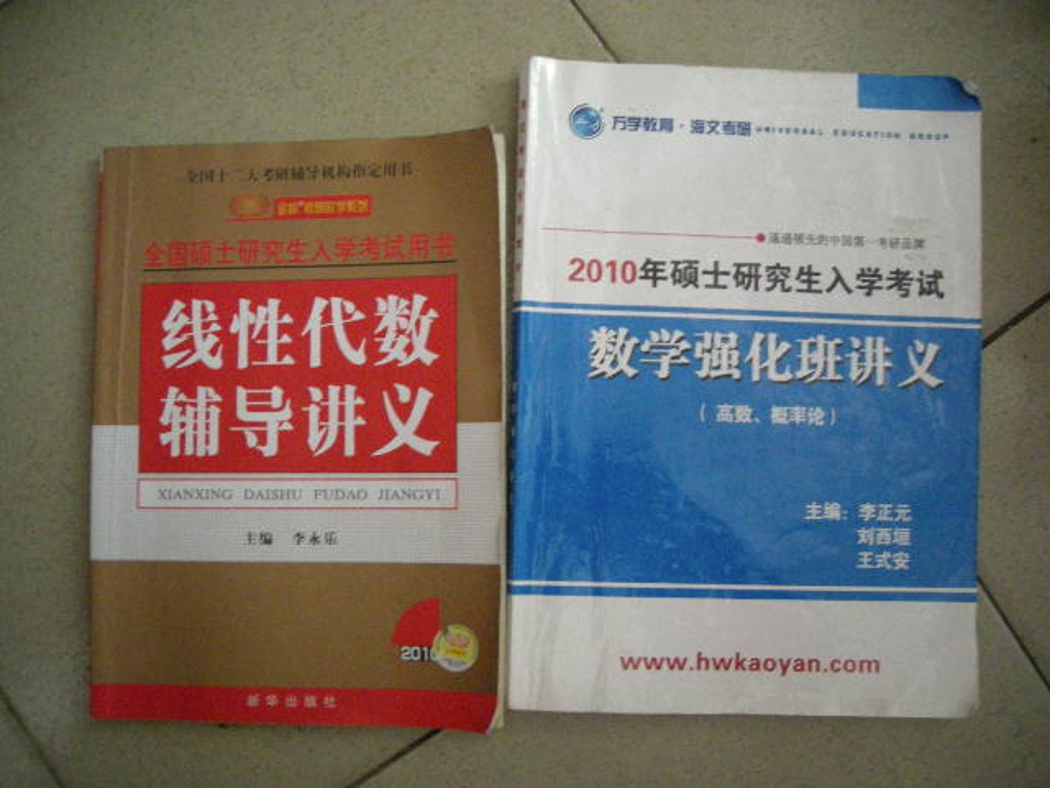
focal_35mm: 35
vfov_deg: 40.7
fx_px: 1062
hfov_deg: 52.6
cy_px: 394
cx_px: 525
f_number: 2.8
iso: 574
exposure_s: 1/8
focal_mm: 5.7
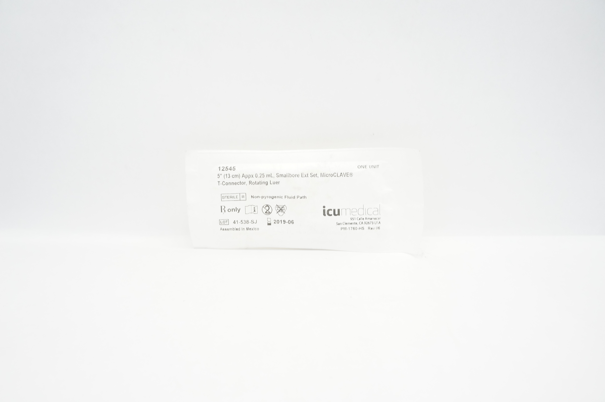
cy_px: 201
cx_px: 302
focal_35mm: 27
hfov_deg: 67.4
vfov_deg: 47.8
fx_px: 453
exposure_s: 1/80
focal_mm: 18
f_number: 5
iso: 800
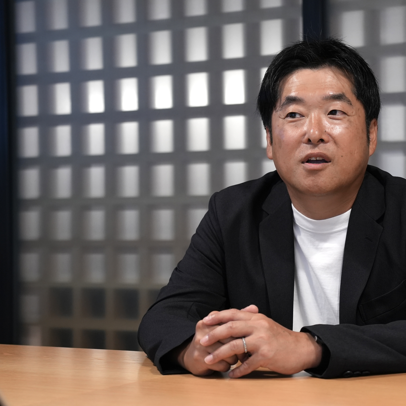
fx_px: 1194
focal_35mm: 90
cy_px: 204
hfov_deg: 19.2
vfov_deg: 19.3
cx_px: 306
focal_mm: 47
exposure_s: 1/125
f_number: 3.5
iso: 1000
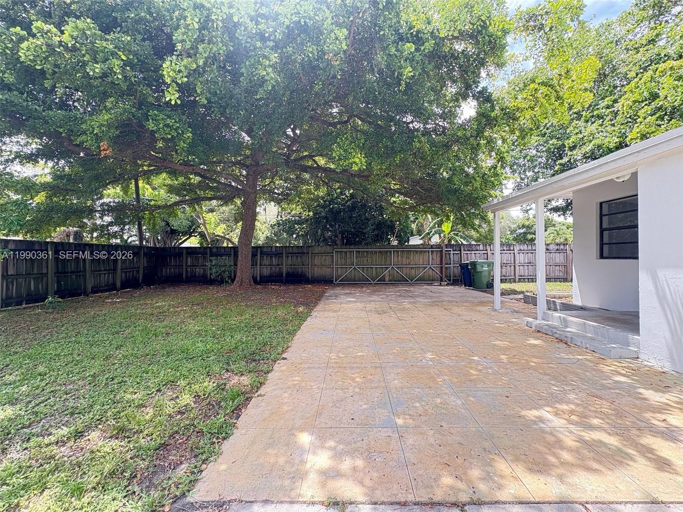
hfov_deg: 102.1
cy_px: 256
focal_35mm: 14
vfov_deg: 85.7
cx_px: 342
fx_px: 276
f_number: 2.2
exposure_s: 1/139
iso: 40
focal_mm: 2.22
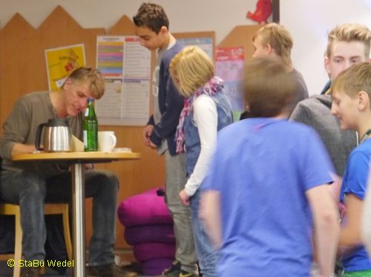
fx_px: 899
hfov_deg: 23.3
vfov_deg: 17.5
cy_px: 138
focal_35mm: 84
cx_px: 186
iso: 800
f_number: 5.6
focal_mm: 42
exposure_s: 1/8
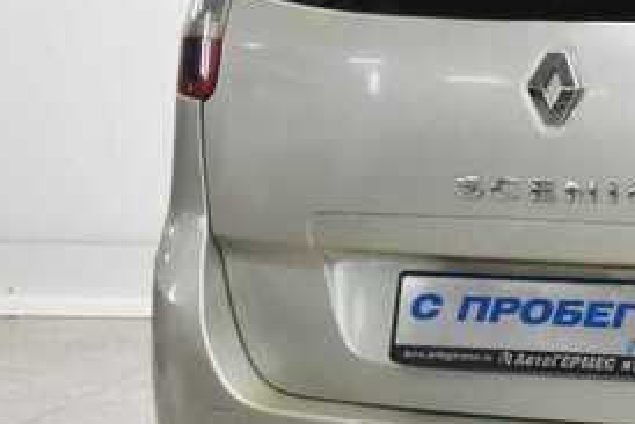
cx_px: 885
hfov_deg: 10.7
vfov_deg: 7.3
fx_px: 3300
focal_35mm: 187
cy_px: 111
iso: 800
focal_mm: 38
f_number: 5.6
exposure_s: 1/80
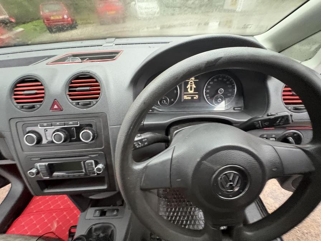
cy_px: 120
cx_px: 160
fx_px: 130
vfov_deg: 85.7
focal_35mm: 14
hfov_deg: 102.1
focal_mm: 2.22
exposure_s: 1/36
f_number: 2.2
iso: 1000
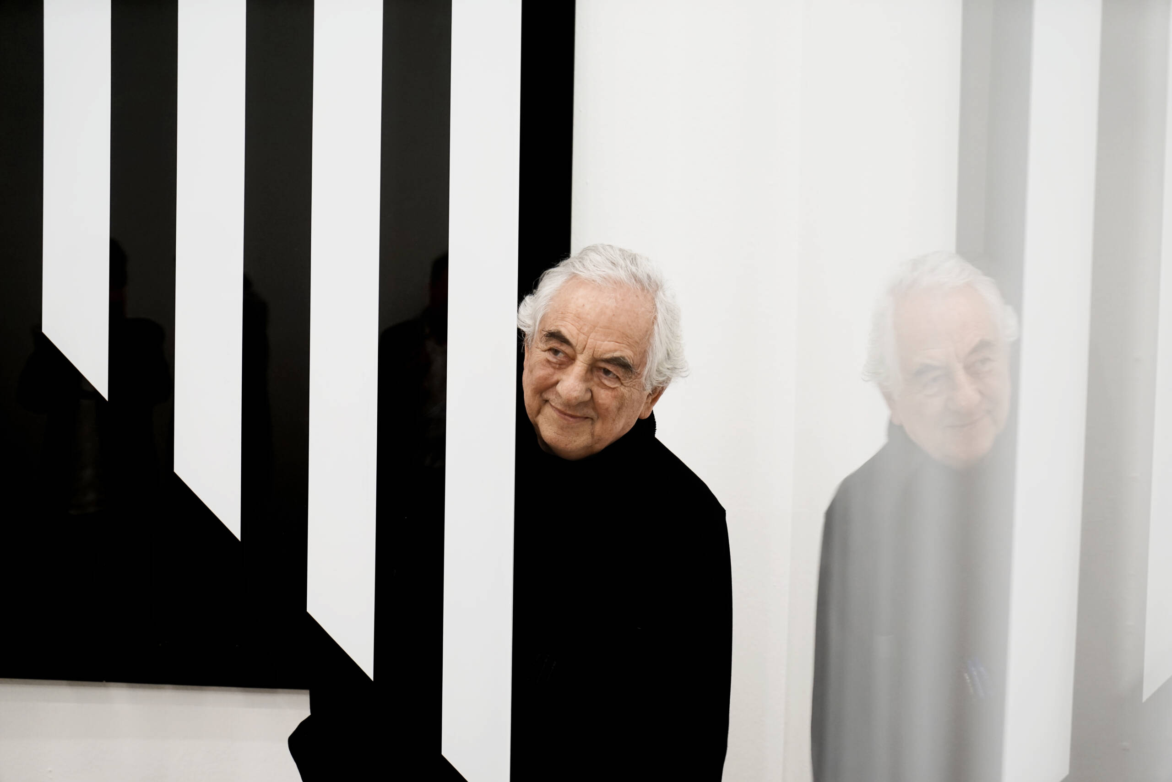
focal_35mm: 63
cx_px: 586
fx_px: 2052
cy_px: 391
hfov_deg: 31.9
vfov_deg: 21.6
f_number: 4
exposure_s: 1/60
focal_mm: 63
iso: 640
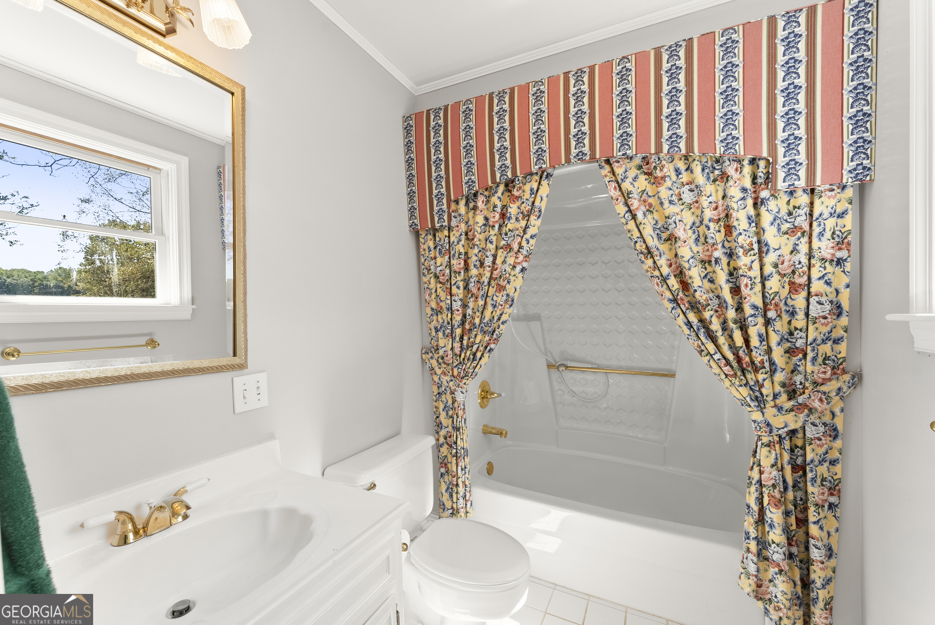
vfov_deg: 81.3
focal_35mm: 14
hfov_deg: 104.2
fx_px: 364
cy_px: 312
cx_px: 468
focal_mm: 14
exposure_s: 1/15
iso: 640
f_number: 10
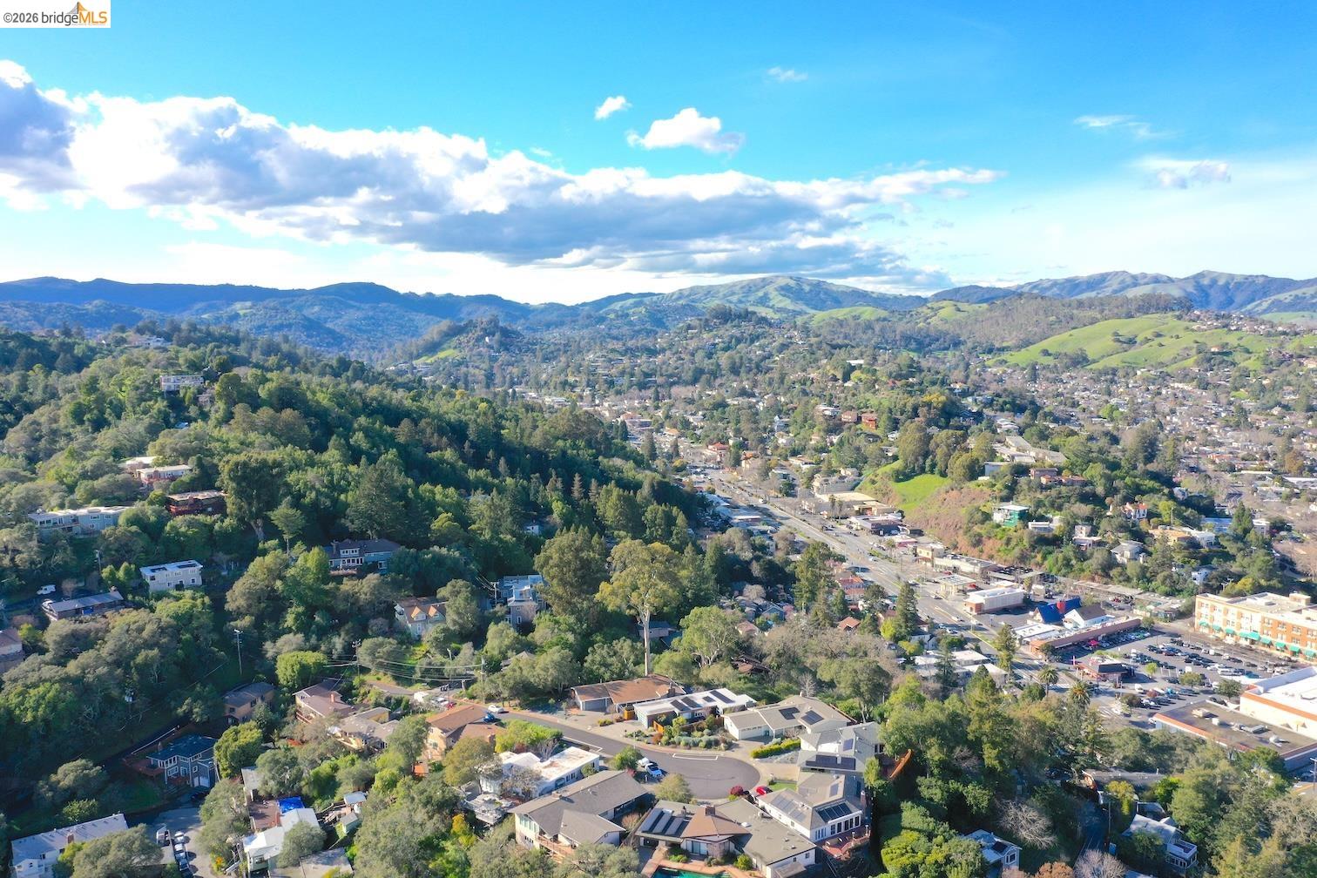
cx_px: 658
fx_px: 1024
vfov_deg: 46.4
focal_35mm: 28
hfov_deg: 65.5
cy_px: 439
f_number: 8
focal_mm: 10.26
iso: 100
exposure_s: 1/120
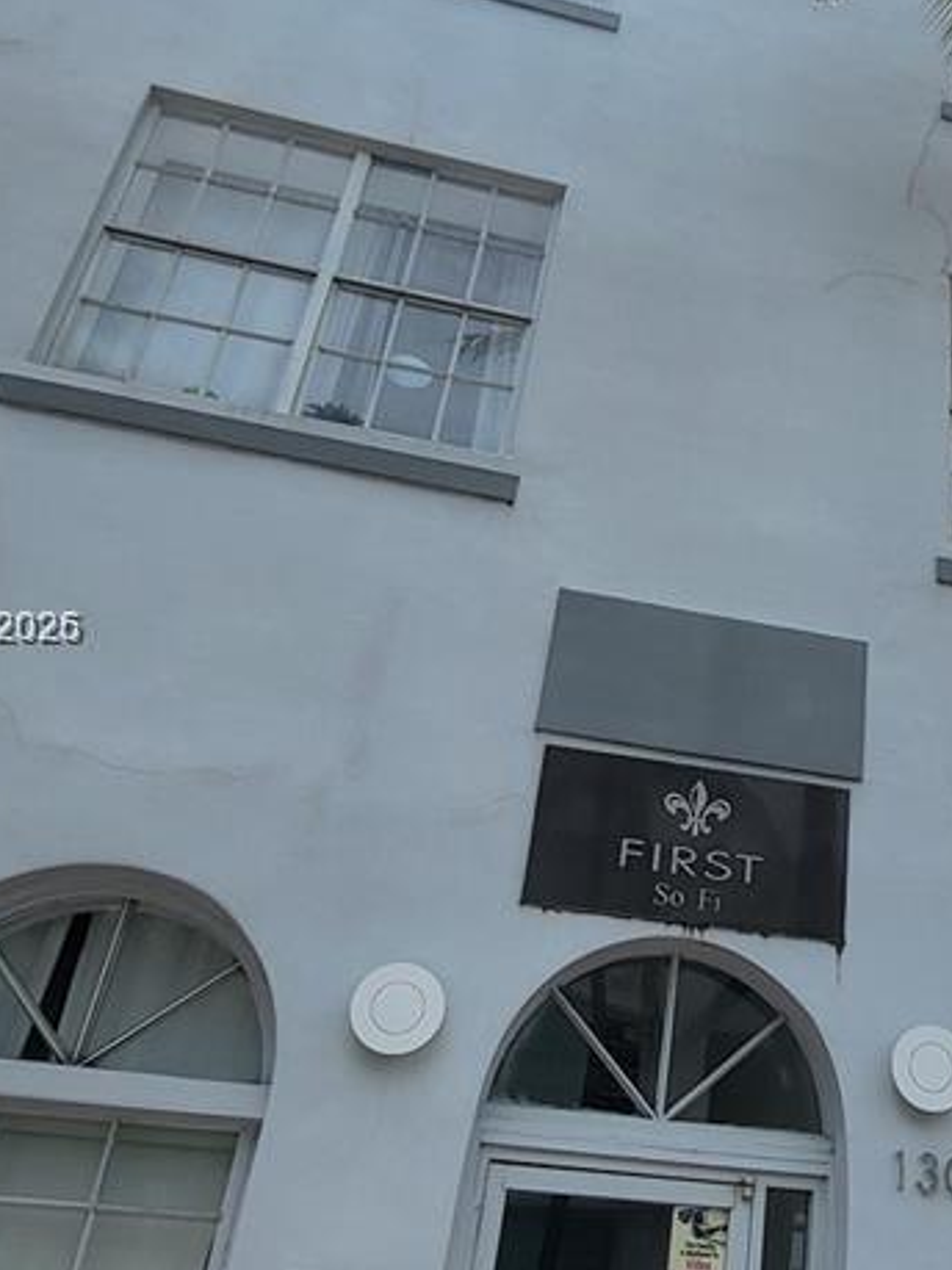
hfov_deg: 39.4
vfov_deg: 54.0
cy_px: 631
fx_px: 1247
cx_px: 814
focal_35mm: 34
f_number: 2.2
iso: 32
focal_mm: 1.74
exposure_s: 1/1953
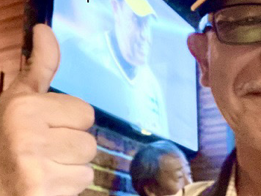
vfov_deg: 21.4
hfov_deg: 28.1
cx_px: 144
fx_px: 521
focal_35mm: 69
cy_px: 104
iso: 2000
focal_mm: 2.87
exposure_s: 1/17
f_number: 2.2
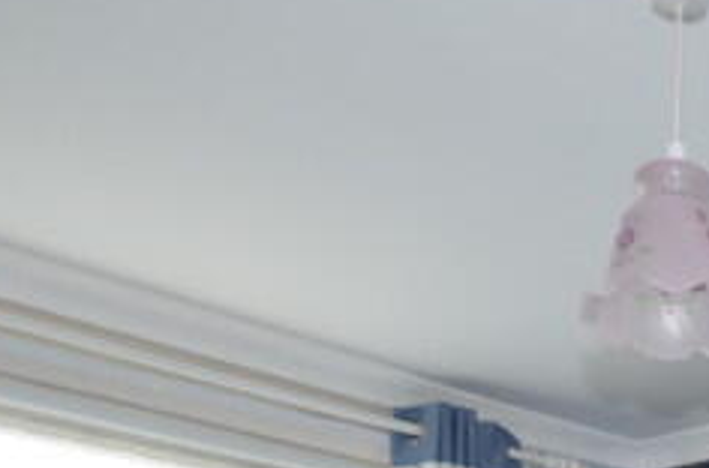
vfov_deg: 17.0
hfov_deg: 27.7
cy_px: 852
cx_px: 826
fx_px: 1277
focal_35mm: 65
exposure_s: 1/60
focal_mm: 10
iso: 360
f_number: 4
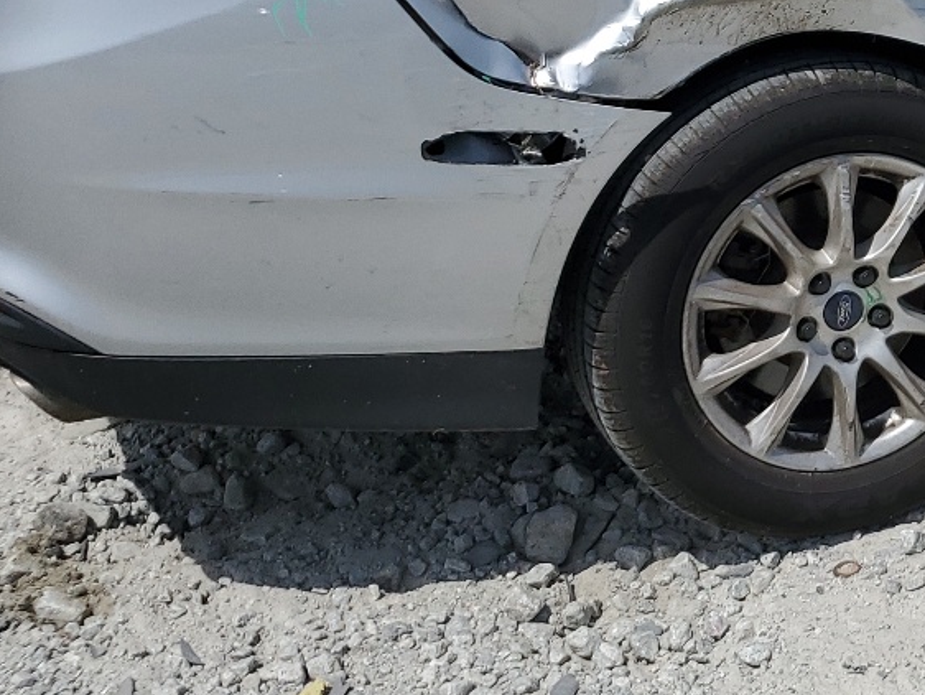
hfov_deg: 23.9
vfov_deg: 19.8
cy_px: 194
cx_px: 1116
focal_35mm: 74
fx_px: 1978
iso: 50
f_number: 1.5
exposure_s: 1/10000
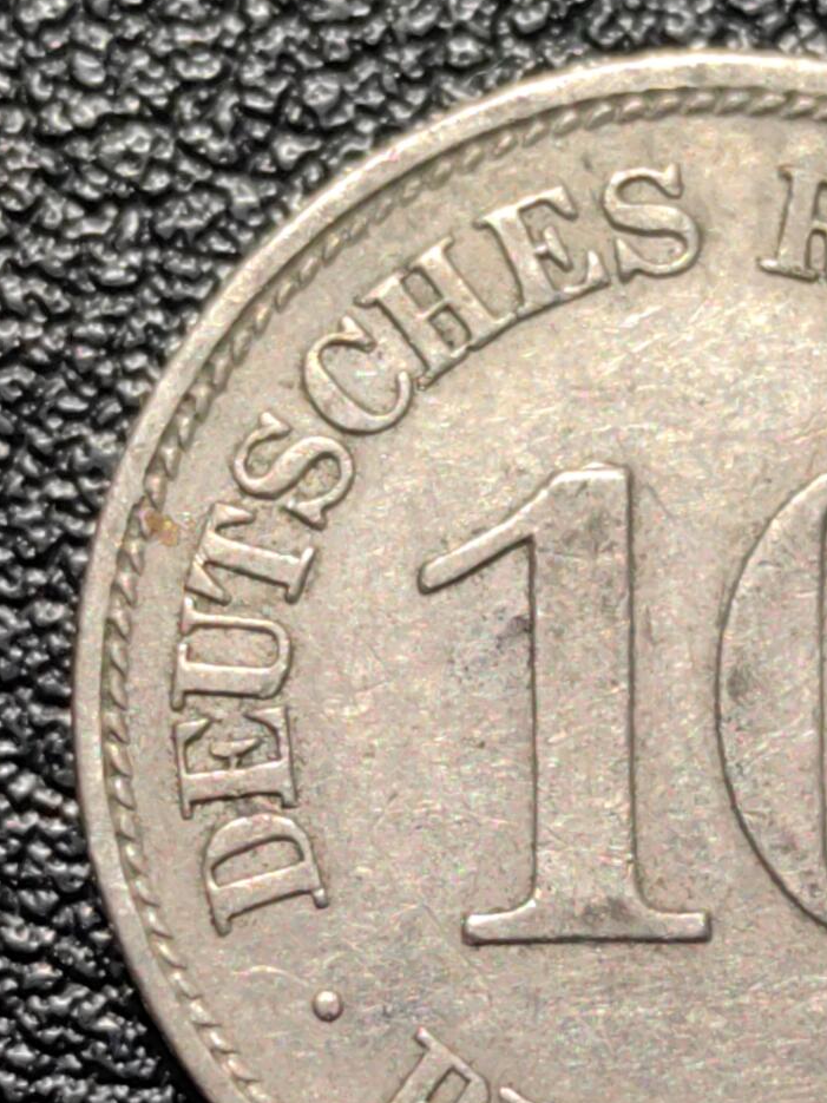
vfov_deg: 12.7
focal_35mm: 156
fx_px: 4970
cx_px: 709
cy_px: 704
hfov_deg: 9.5
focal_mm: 5.75
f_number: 2
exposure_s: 1/100
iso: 80
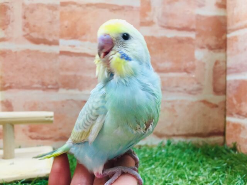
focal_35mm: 29
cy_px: 92
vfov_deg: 48.2
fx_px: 207
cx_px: 124
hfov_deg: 61.7
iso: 80
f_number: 2.2
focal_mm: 4.15
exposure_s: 1/30
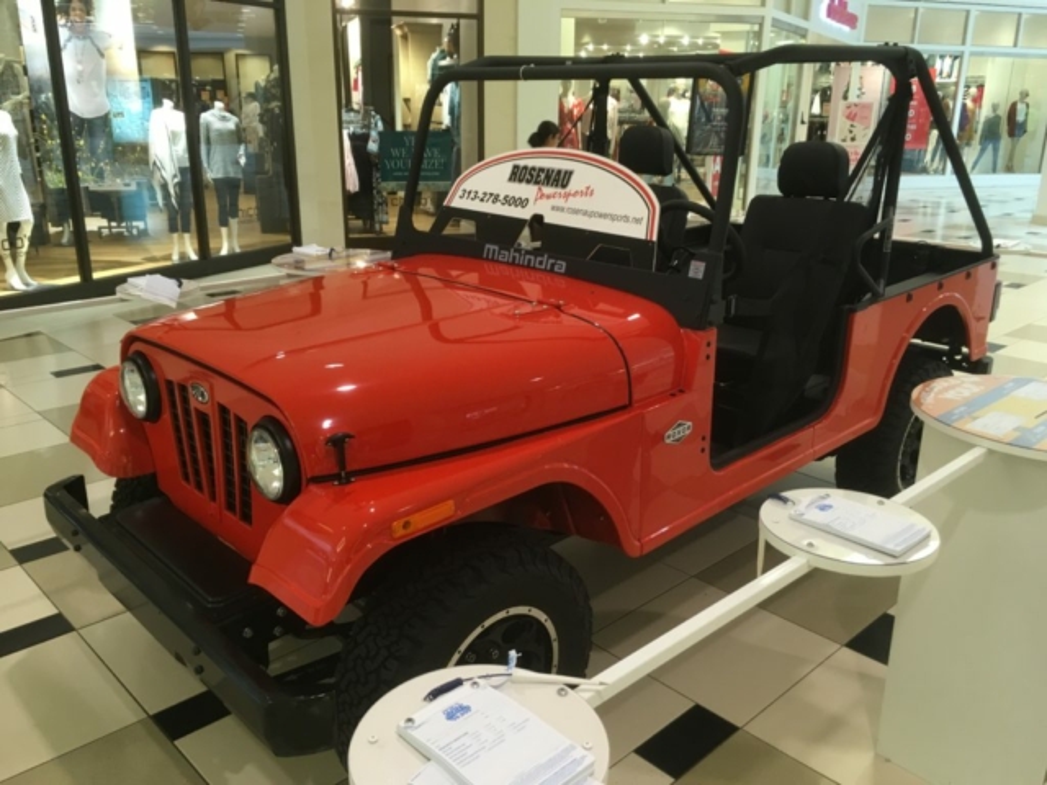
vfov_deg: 48.2
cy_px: 392
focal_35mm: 29
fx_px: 877
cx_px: 524
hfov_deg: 61.7
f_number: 2.2
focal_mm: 4.15
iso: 80
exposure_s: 1/30
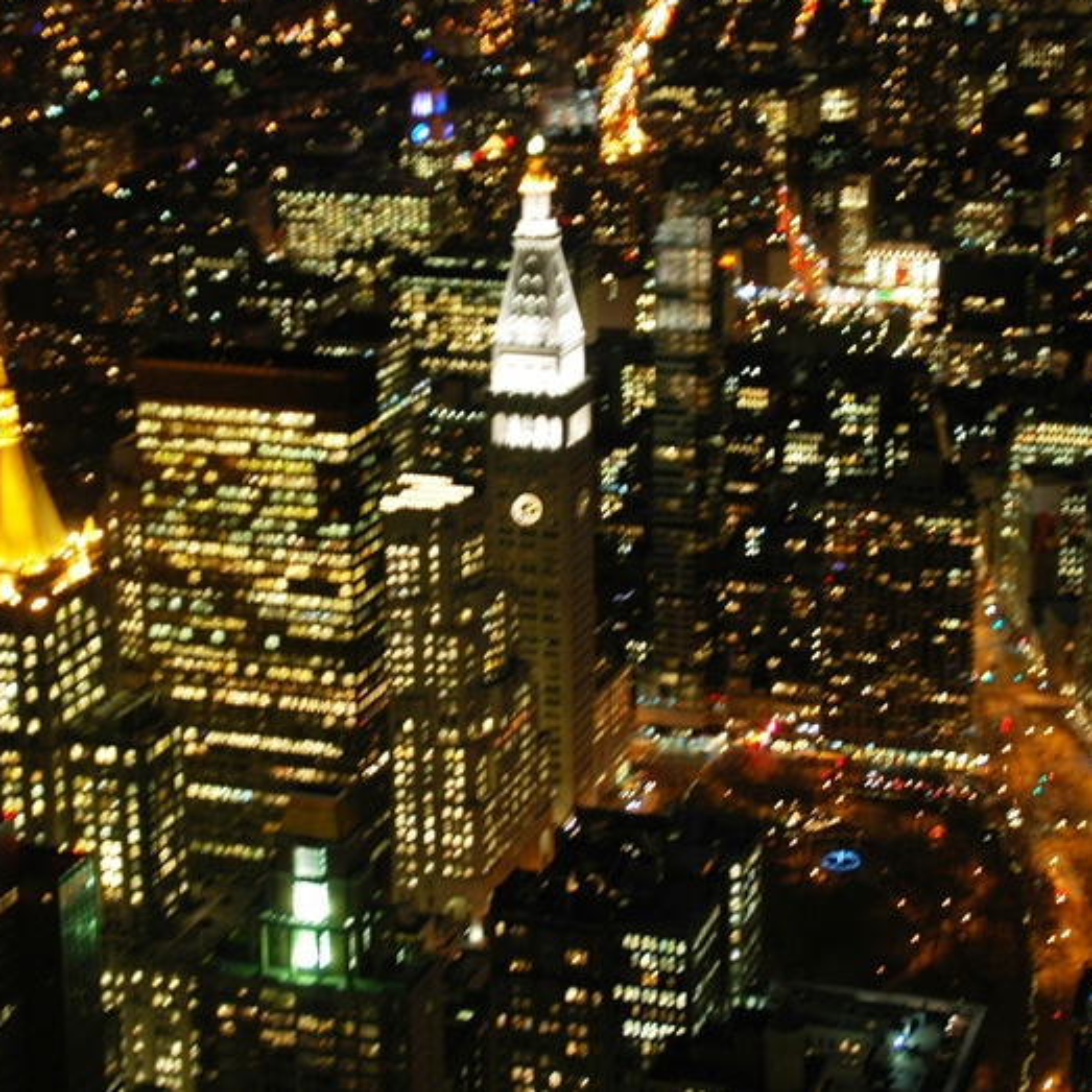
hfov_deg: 23.3
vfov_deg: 23.4
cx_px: 486
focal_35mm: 74
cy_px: 541
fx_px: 2641
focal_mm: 38
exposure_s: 1/1.3
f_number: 4.5
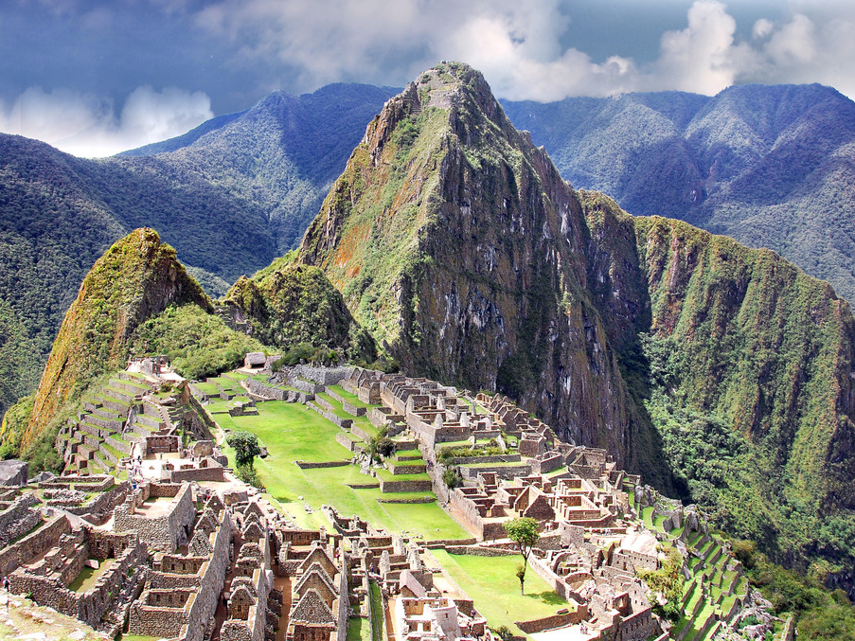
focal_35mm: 36
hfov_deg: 51.3
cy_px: 322
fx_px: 889
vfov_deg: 39.6
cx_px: 445
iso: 200
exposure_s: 1/180
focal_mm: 22
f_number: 9.5
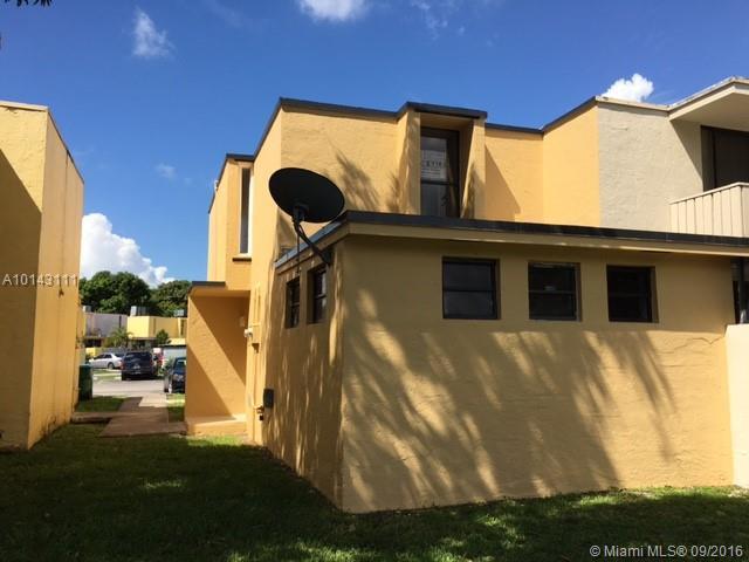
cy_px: 281
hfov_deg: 61.7
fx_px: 627
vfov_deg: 48.2
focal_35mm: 29
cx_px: 374
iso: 25
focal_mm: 4.15
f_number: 2.2
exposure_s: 1/1538
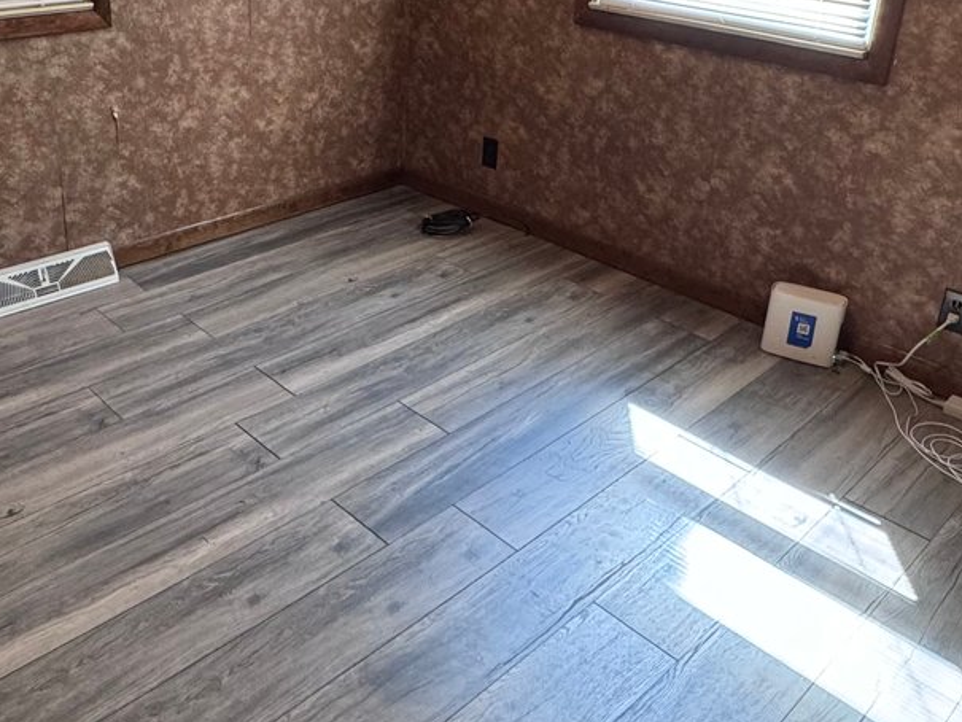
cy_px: 206
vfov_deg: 39.9
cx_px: 389
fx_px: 973
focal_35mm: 35
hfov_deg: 52.3
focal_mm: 2.22
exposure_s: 1/60
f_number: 2.2
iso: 250
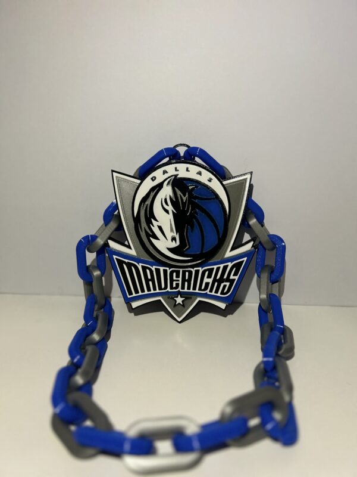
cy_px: 238
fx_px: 358
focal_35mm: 26
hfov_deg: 53.1
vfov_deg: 67.3
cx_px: 178
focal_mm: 5.7
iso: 500
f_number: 1.5
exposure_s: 1/40
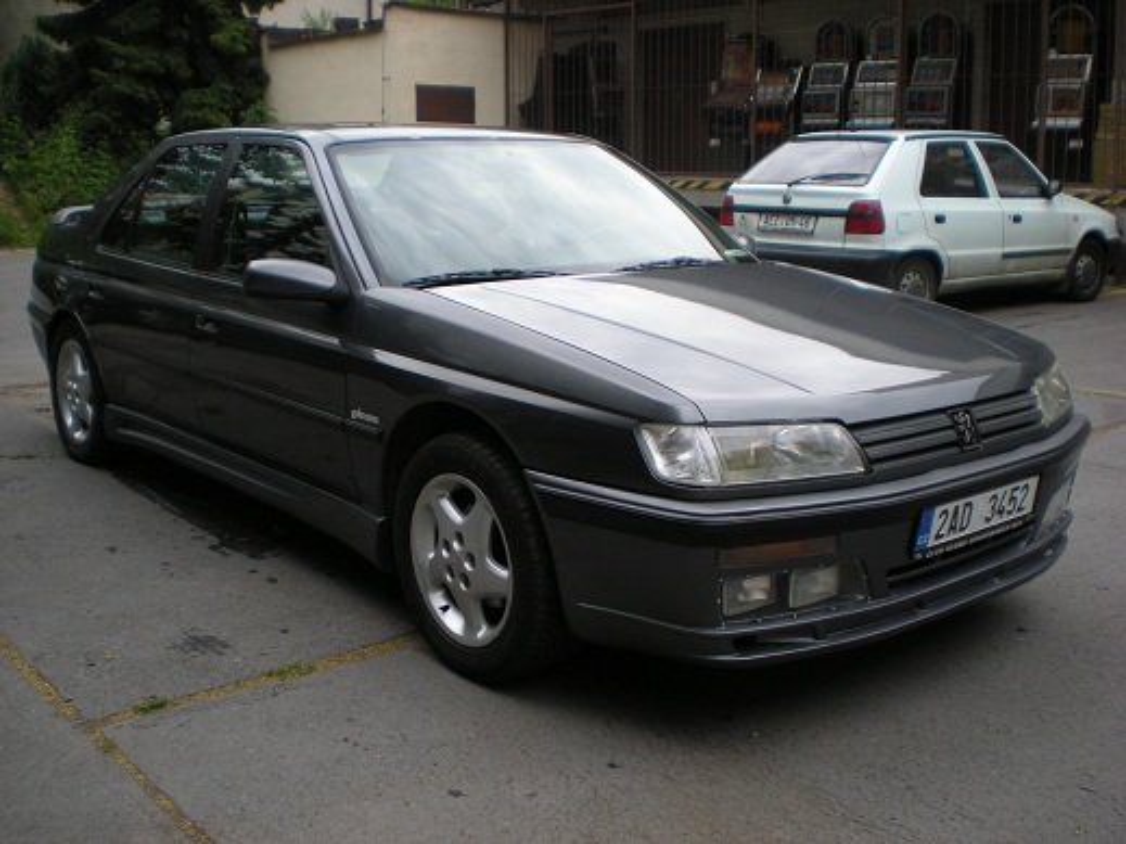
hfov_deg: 49.0
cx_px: 563
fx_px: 1236
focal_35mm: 38
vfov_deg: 37.7
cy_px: 422
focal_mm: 6.3
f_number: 3.1
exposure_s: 1/59.7
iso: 115
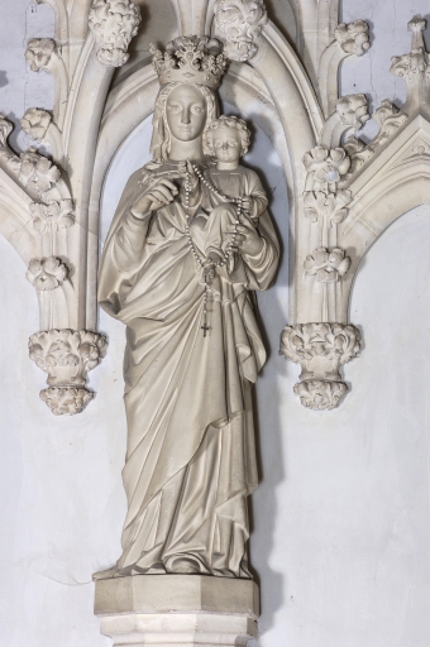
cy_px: 324
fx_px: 1886
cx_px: 215
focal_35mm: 105
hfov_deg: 13.0
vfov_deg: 19.5
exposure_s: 1/30
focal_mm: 70
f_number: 9
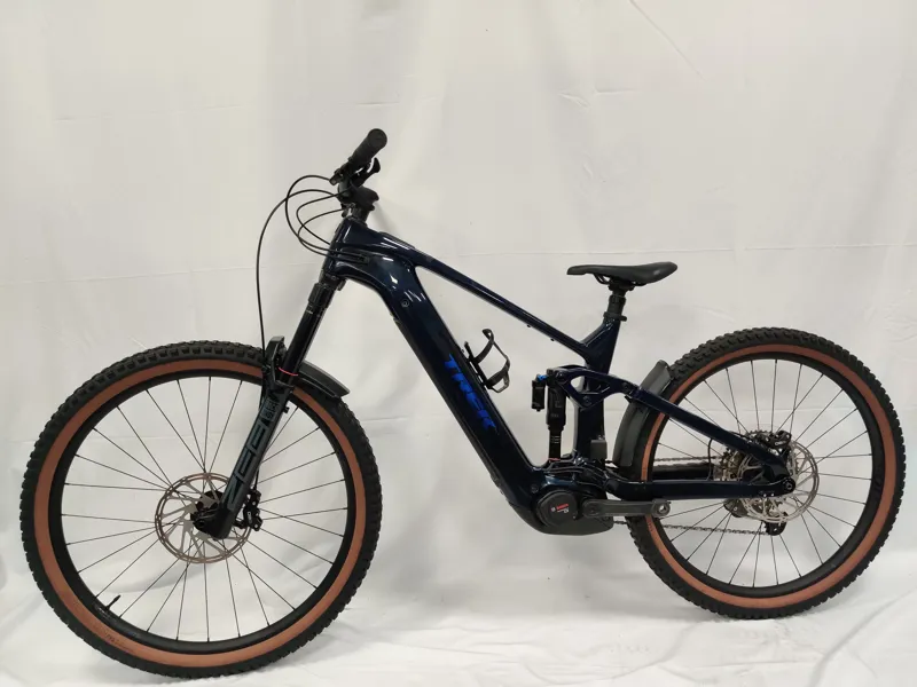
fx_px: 715
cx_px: 458
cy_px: 344
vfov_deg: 51.4
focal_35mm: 27
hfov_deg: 65.3
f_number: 1.65
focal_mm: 4.75
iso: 640
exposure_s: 1/50
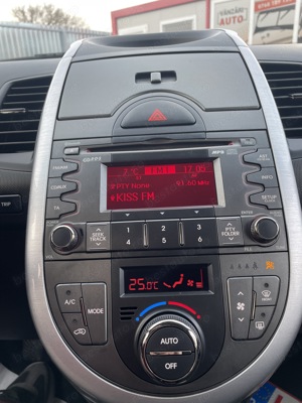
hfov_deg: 53.1
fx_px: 302
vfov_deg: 67.3
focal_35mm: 26
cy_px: 202
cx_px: 151
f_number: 1.6
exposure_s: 1/121
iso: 64
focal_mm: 4.2
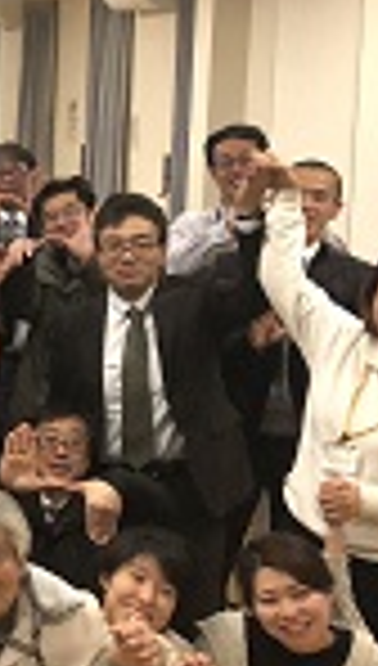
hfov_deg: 12.4
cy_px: 299
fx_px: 1469
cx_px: -441
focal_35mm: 83
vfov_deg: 25.5
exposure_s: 1/50
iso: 400
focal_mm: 4
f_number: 1.8
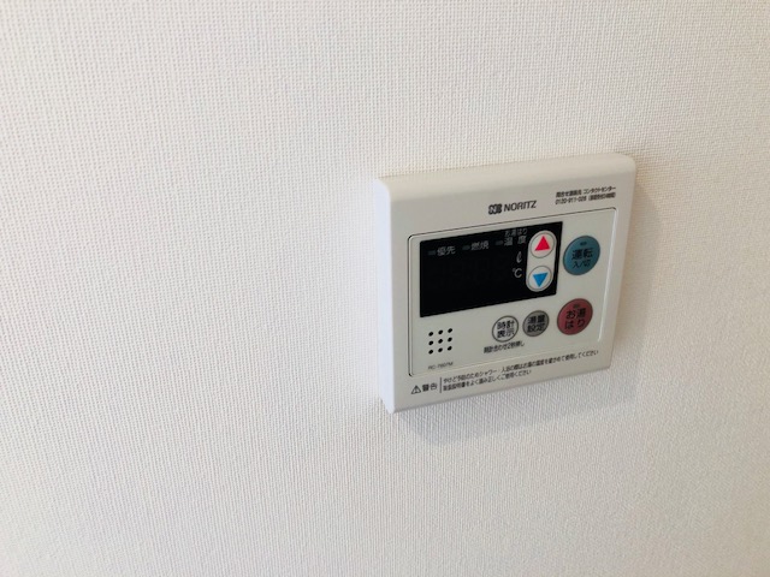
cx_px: 385
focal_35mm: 28
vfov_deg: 49.7
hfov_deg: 63.4
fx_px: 623
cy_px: 288
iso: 25
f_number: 1.8
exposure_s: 1/33
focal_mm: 3.99
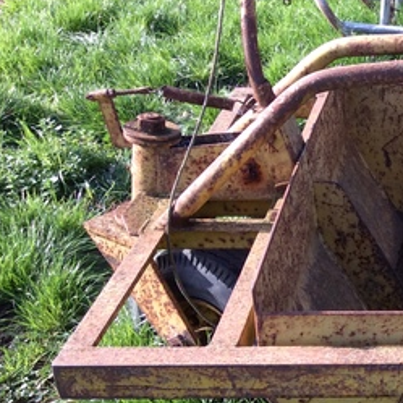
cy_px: 265
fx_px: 988
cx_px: 516
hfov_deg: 21.1
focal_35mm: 75
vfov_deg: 23.0
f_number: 2.4
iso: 32
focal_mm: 3.3
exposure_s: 1/213
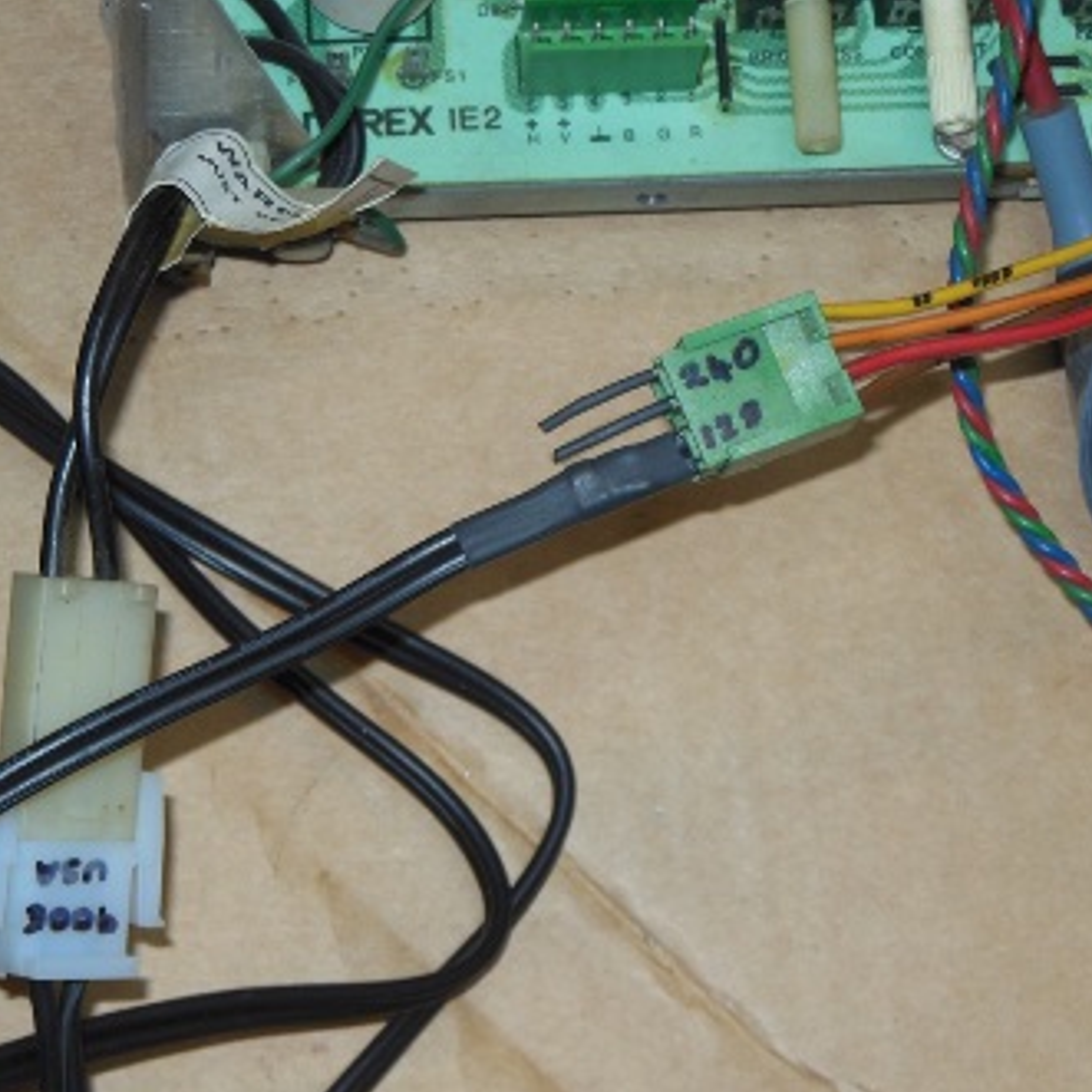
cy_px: 551
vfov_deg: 16.7
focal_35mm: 104
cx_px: 525
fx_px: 3712
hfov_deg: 16.7
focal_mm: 15.5
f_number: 4.6
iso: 125
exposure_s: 1/60
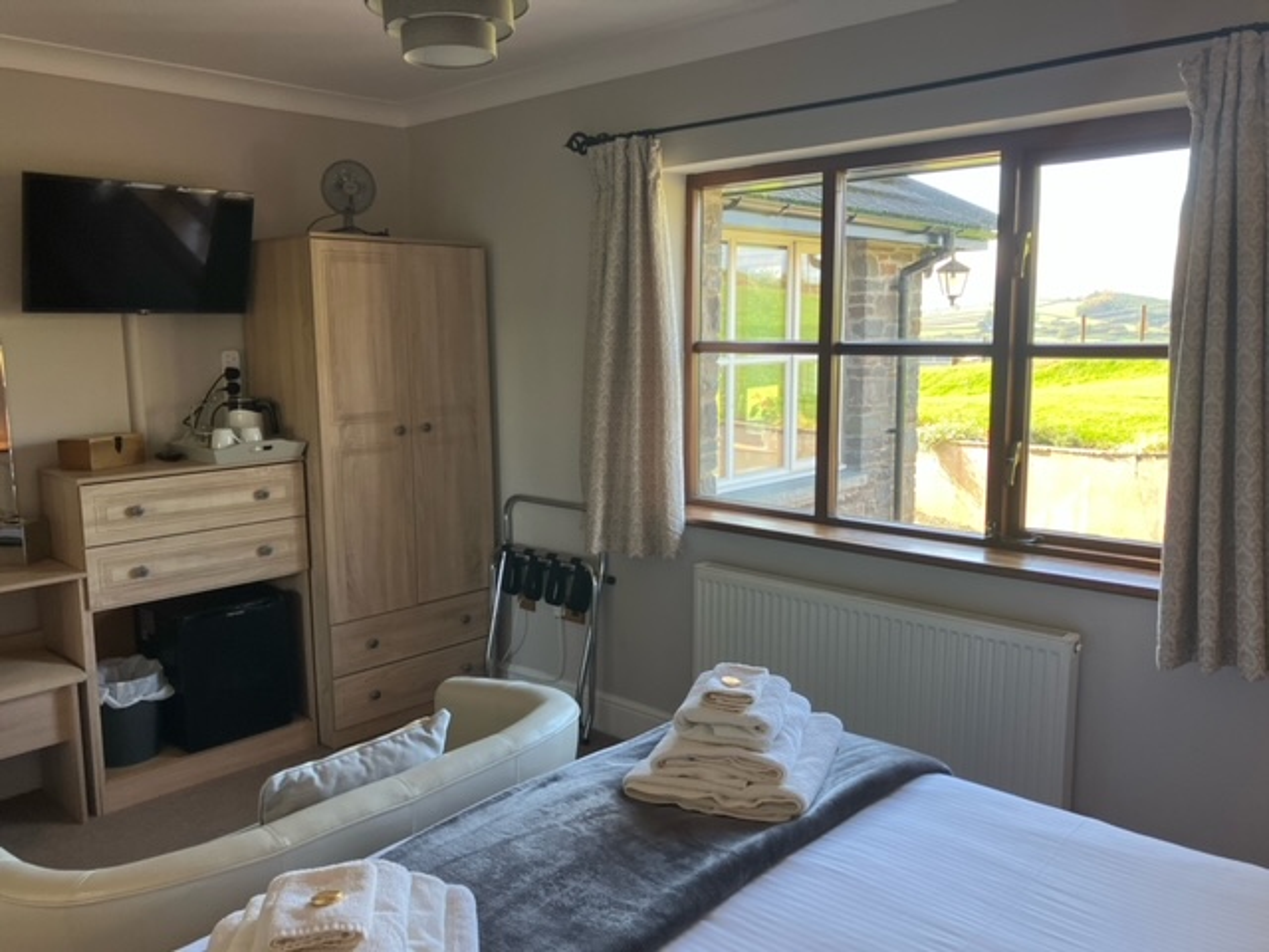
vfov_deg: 49.7
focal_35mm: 28
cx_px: 634
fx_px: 1026
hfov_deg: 63.4
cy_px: 476
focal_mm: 3.99
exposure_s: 1/100
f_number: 1.8
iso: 64
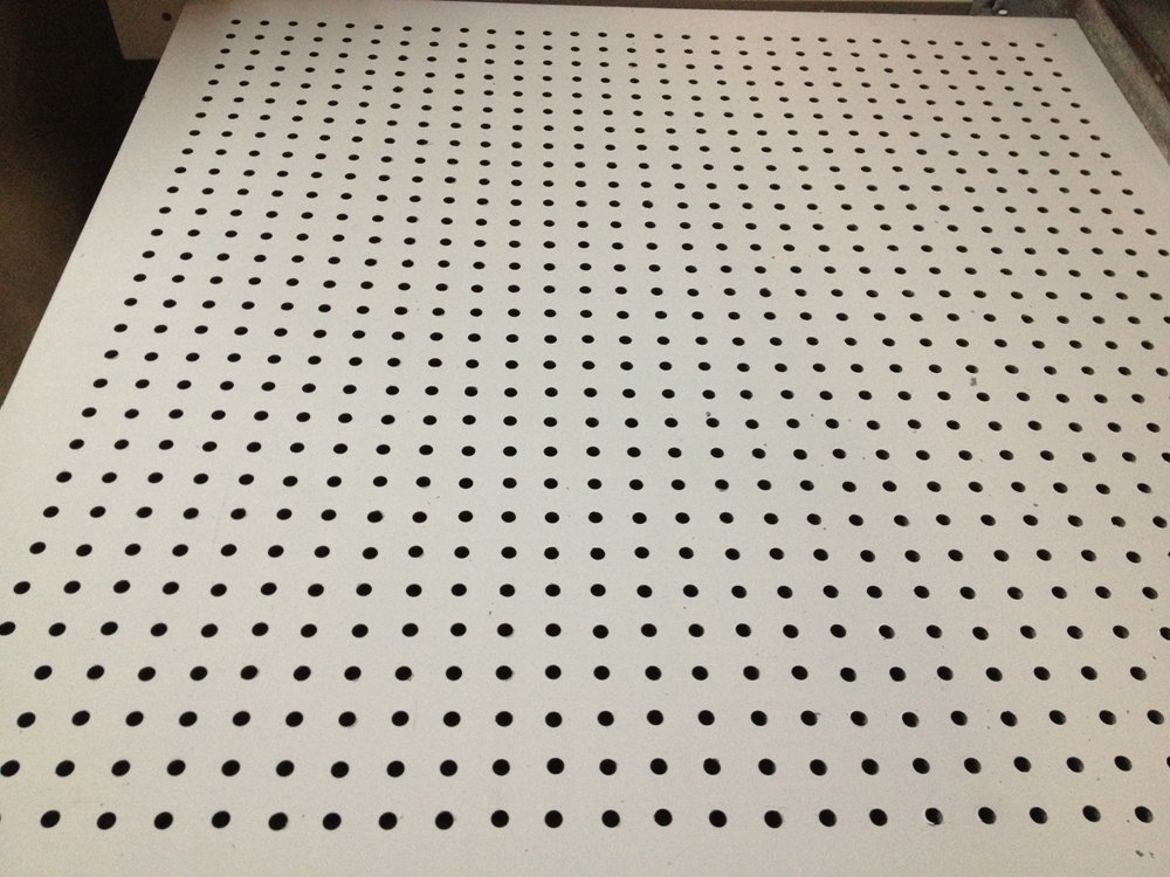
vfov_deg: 40.7
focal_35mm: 35
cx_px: 585
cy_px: 438
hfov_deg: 52.6
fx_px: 1183
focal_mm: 4.28
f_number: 2.4
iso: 250
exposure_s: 1/20
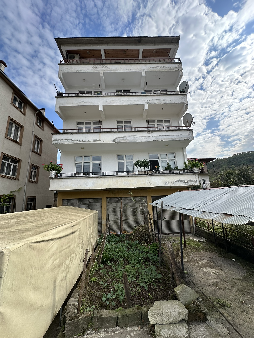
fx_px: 137
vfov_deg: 102.1
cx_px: 127
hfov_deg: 85.7
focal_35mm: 14
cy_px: 169
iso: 40
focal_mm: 2.22
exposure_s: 1/1125
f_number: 2.2
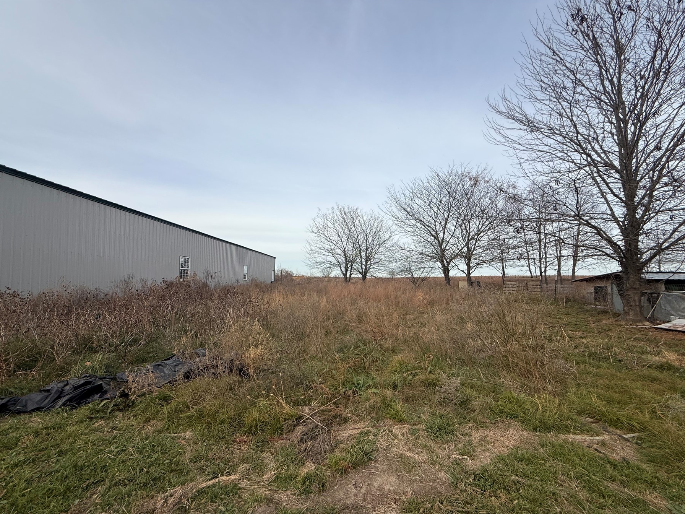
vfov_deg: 81.6
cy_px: 273
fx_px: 297
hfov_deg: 98.2
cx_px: 335
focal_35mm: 15
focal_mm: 2.22
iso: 50
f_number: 2.2
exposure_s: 1/1339
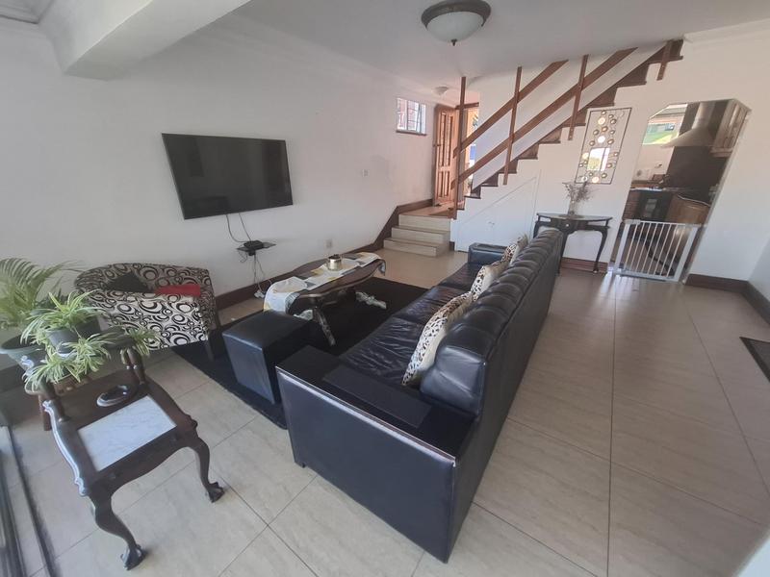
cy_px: 288
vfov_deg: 89.9
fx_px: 289
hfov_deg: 106.2
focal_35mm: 13
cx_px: 385
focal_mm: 1.74
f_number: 2.2
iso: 100
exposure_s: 1/40
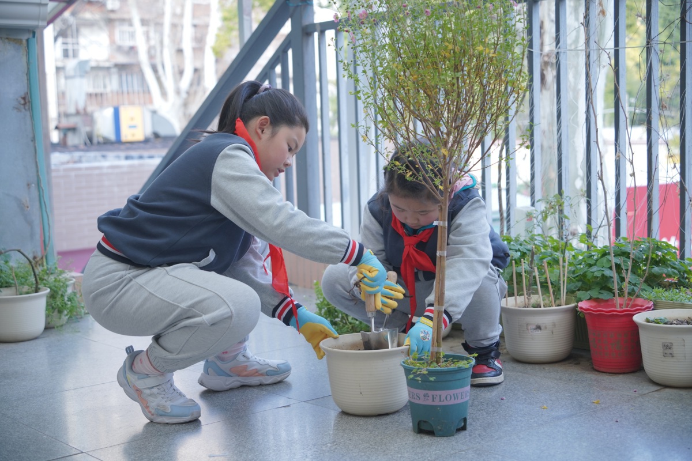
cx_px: 346
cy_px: 230
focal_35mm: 51
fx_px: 980
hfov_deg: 38.9
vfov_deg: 26.5
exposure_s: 1/160
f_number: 3.5
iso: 800
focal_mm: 51
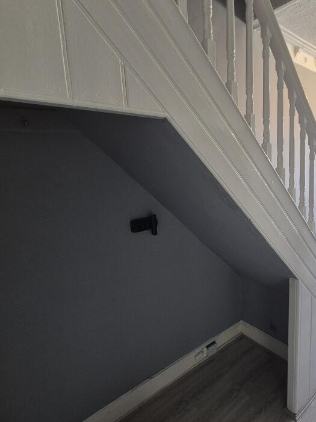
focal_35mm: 19
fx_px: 231
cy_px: 199
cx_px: 226
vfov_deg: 84.6
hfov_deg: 65.5
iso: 160
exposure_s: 1/50
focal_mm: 2.2
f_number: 2.2
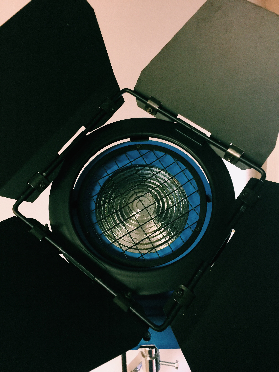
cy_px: 186
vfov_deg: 61.7
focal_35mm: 29
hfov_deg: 48.2
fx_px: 312
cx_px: 140
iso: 80
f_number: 2.2
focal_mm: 4.15
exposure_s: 1/4
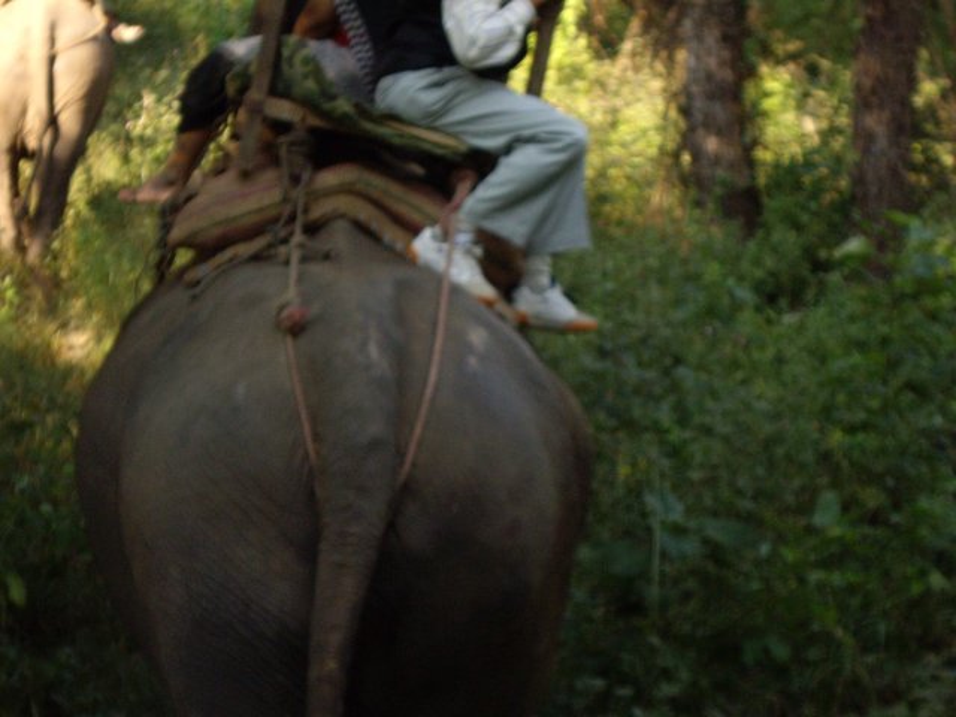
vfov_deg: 13.0
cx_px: 478
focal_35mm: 114
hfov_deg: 17.3
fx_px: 3148
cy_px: 358
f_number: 5.2
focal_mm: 18.6
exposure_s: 1/125
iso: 200
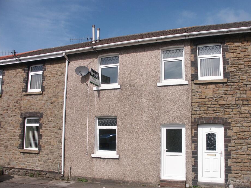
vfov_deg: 45.4
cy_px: 102
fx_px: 225
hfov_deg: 58.3
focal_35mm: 31
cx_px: 135
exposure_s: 1/2000
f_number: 4
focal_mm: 7.33
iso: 100
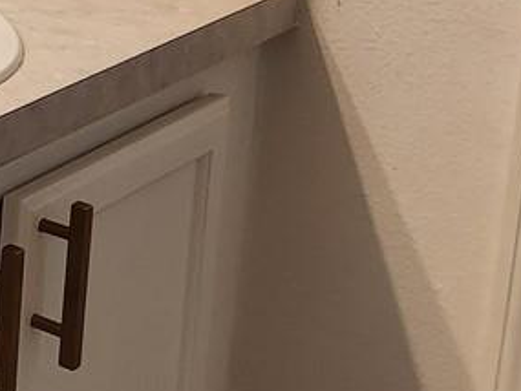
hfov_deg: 12.0
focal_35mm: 129
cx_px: -771
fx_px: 1942
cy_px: -327
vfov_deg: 10.7
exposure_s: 1/120
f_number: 1.8
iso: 100
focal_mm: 5.4
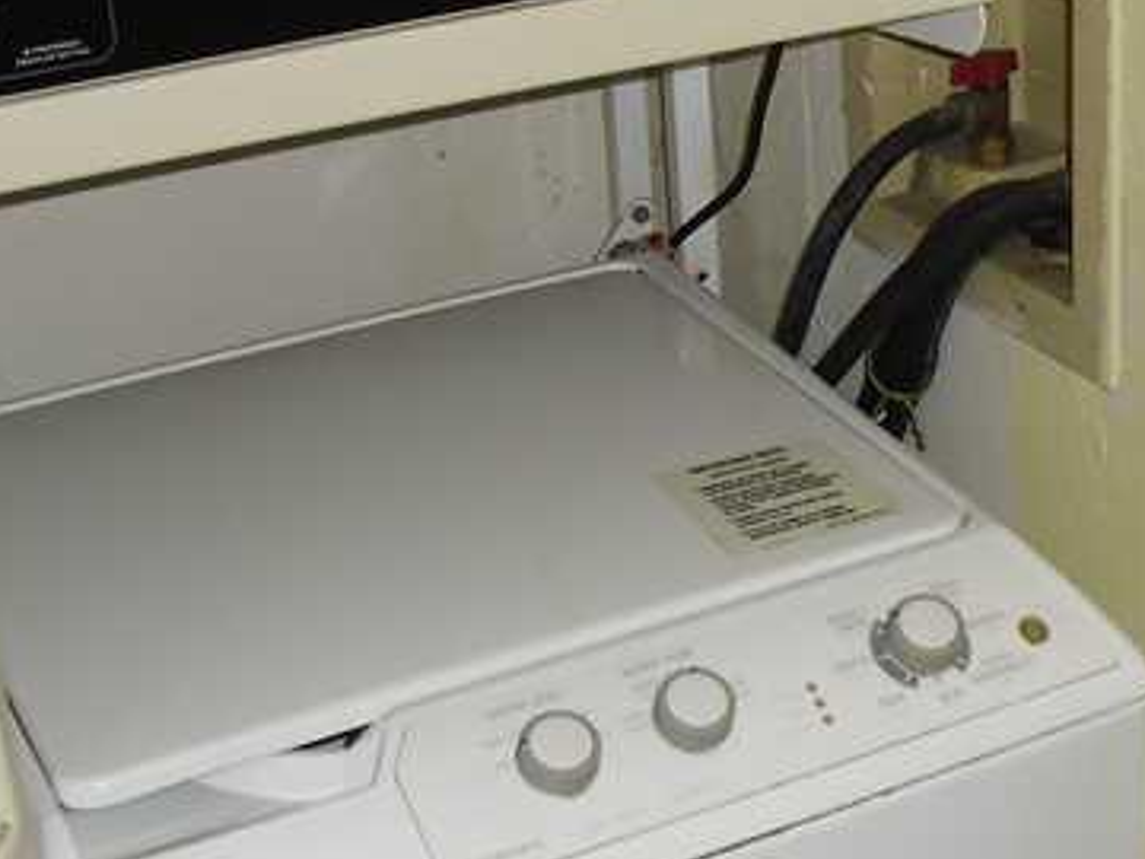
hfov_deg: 23.8
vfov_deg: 18.4
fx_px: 2646
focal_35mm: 80
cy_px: 312
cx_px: 1005
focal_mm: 6.3
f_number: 3.1
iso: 100
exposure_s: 1/60
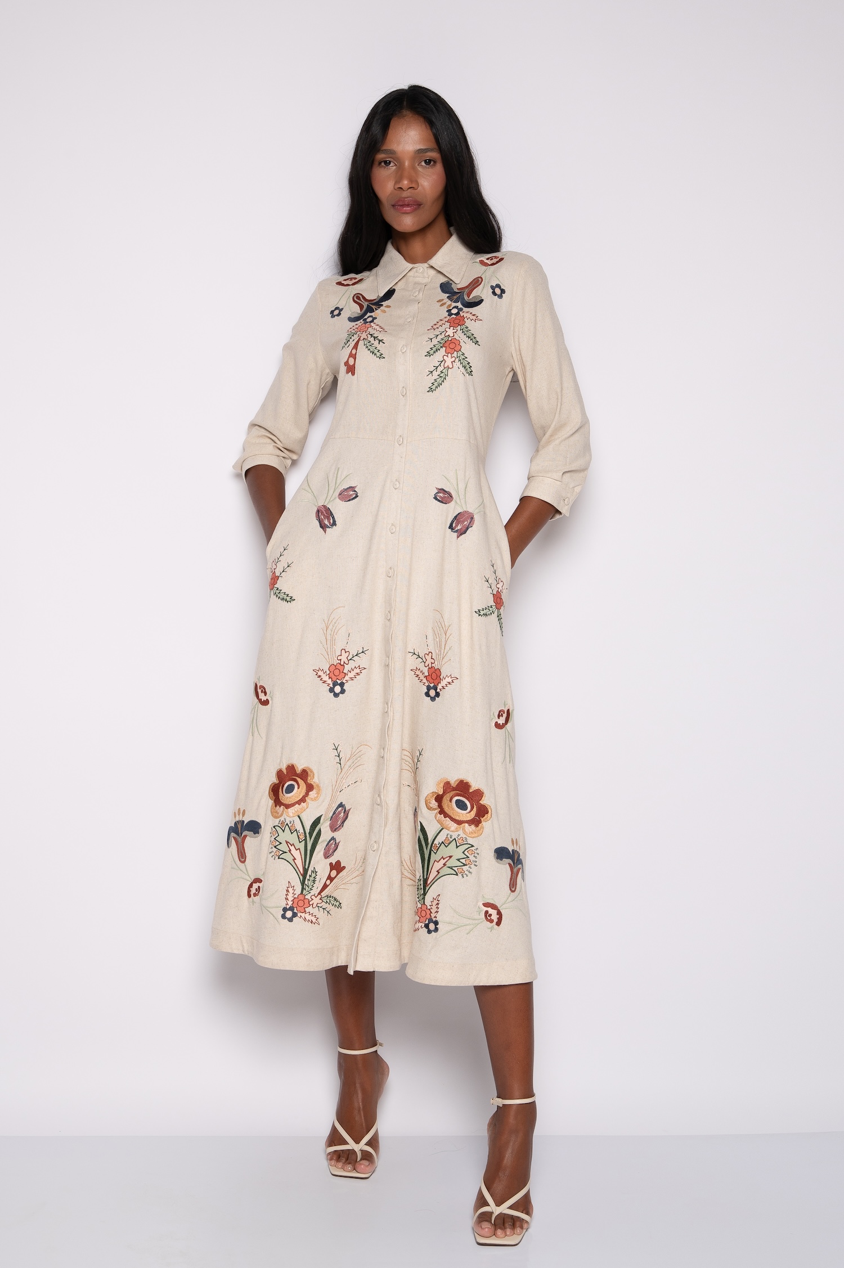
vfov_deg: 43.6
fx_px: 1584
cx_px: 422
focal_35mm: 45
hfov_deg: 29.8
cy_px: 634
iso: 200
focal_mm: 45
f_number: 8
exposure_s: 1/160
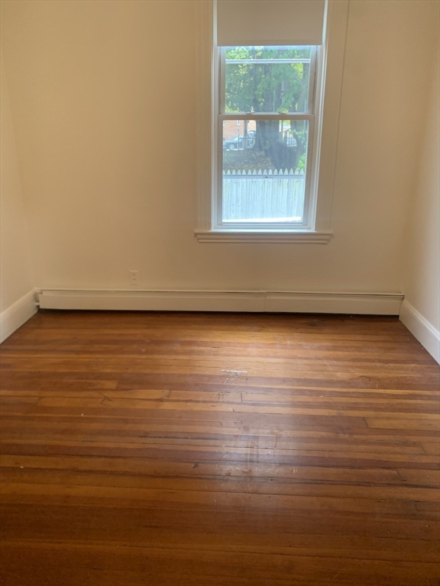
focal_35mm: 26
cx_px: 220
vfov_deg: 67.3
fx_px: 441
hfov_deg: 53.1
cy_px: 293
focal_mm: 4.25
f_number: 1.8
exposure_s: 1/60
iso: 250
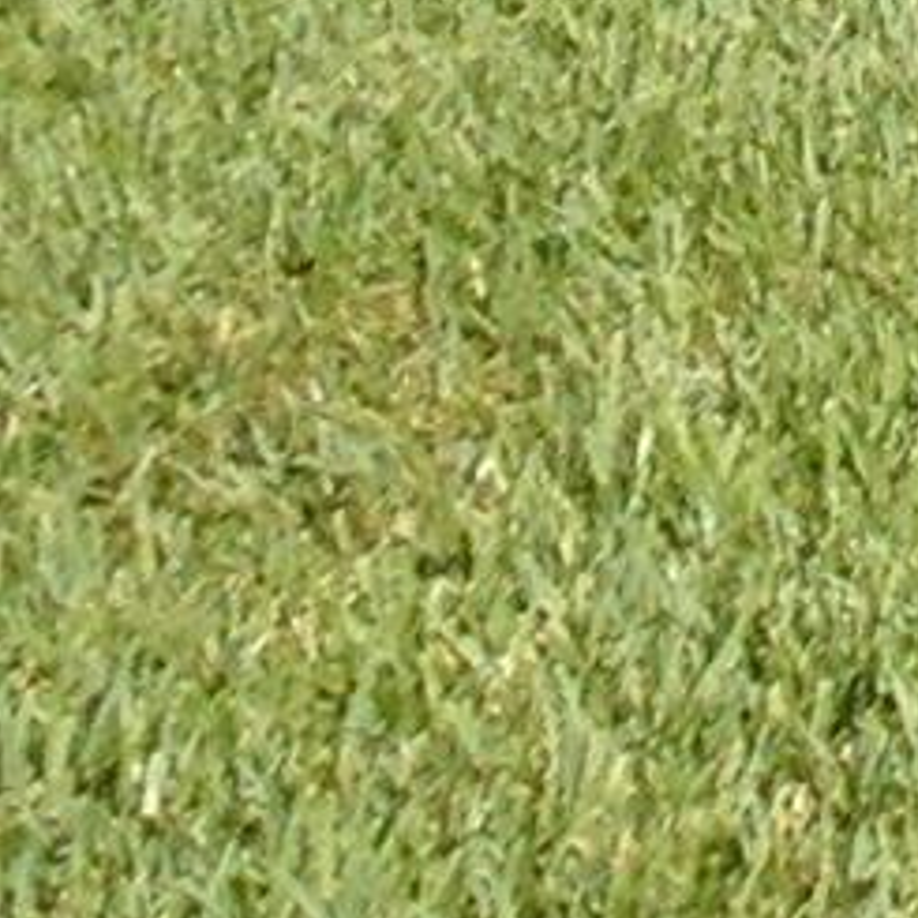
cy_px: -1105
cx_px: 2874
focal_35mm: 192
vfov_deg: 8.5
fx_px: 5761
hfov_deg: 7.8
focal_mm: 4.6
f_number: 3.2
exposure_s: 1/640
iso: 100
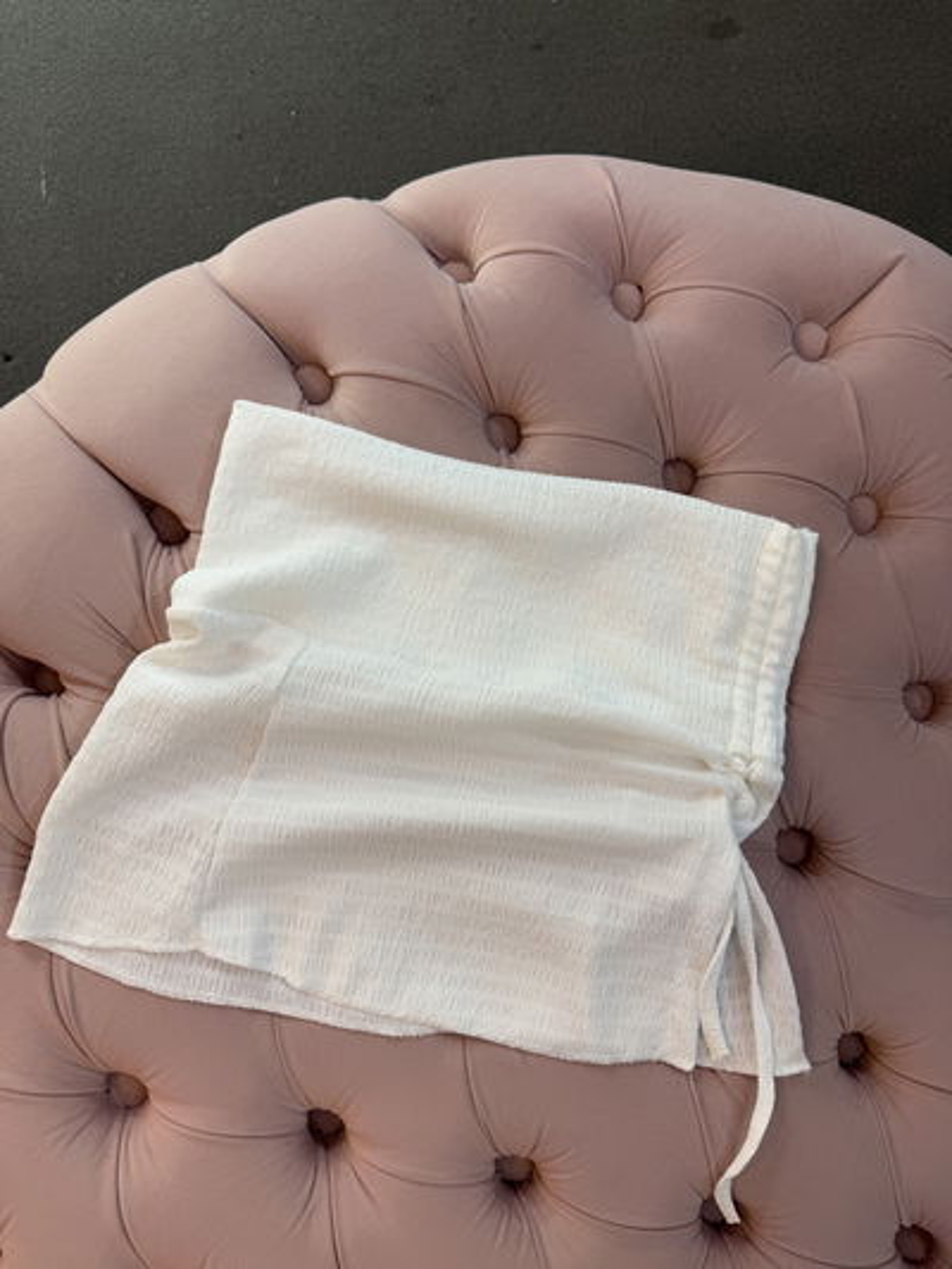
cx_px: 476
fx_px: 880
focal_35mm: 24
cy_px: 634
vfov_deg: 71.6
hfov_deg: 56.8
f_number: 1.78
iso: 80
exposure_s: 1/100
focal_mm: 6.76
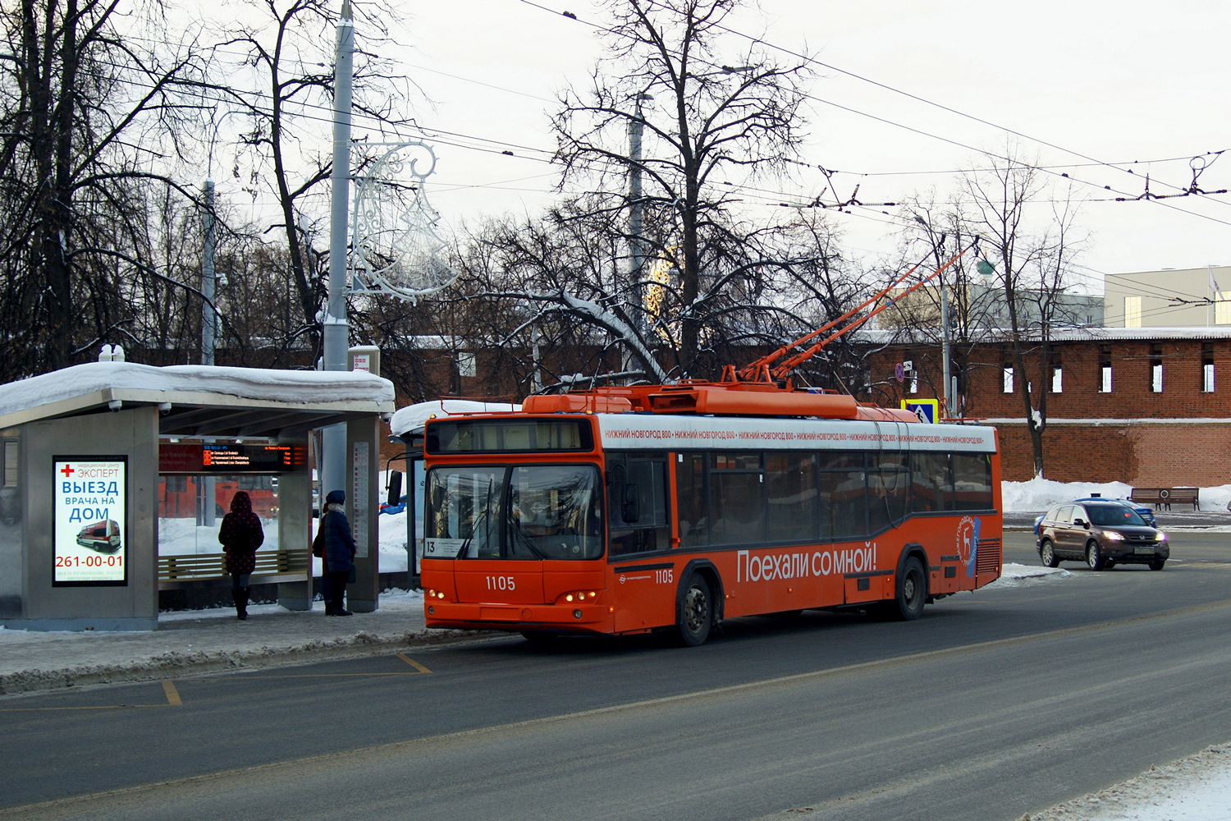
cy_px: 410
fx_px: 2052
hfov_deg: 33.4
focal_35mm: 60
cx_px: 616
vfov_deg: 22.6
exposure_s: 1/80
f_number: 5
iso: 100
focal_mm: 40
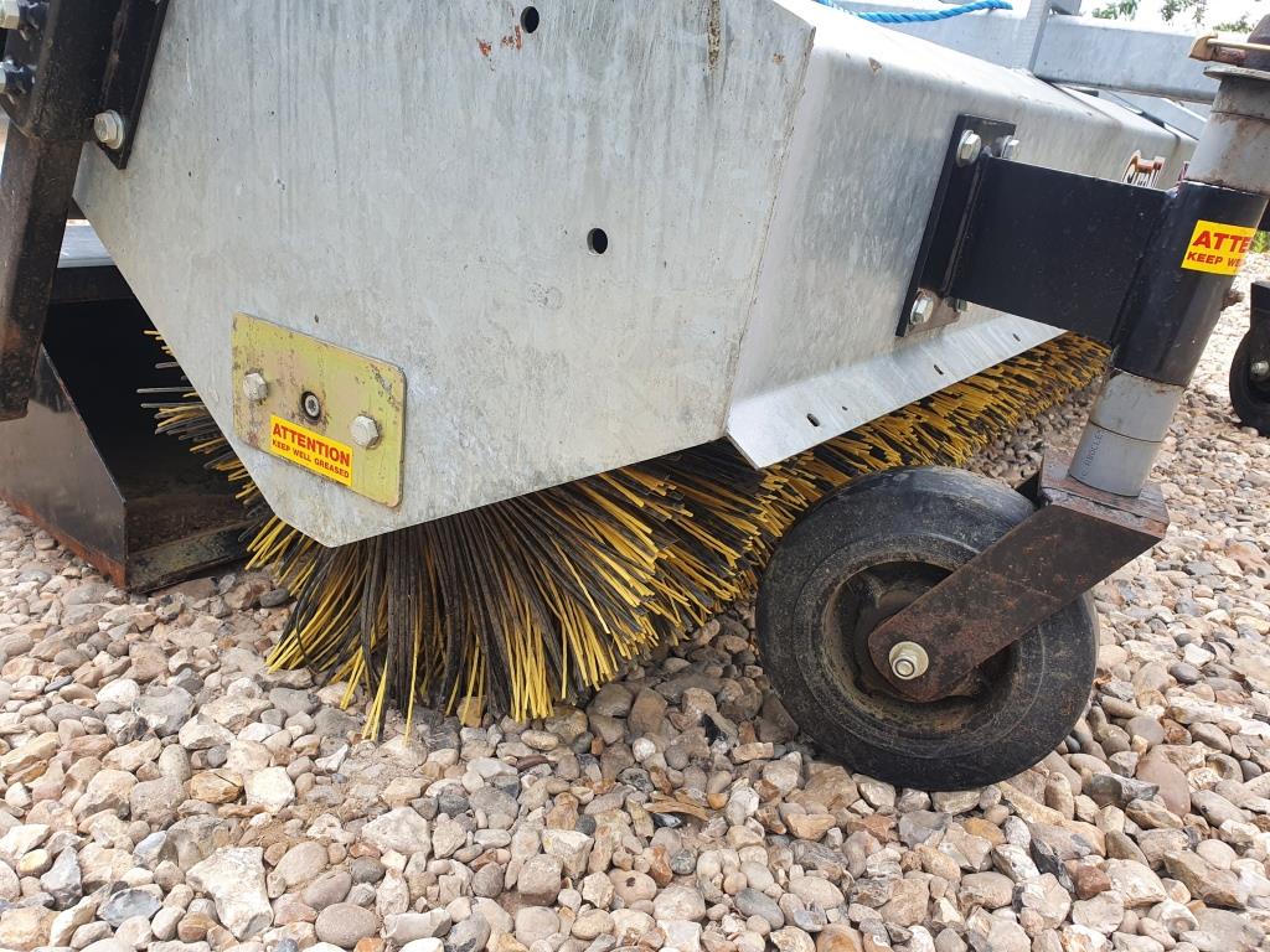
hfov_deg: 67.3
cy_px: 476
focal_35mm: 26
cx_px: 635
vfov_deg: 53.1
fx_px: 954
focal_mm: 4.32
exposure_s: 1/347
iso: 50
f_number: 2.4
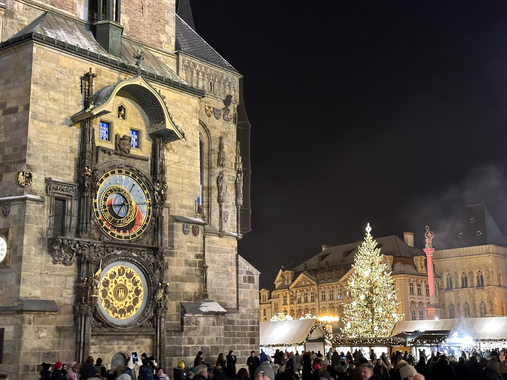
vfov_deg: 30.3
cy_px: 190
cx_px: 254
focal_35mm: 48
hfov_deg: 39.7
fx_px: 703
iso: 500
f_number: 1.78
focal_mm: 6.86
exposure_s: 1/25
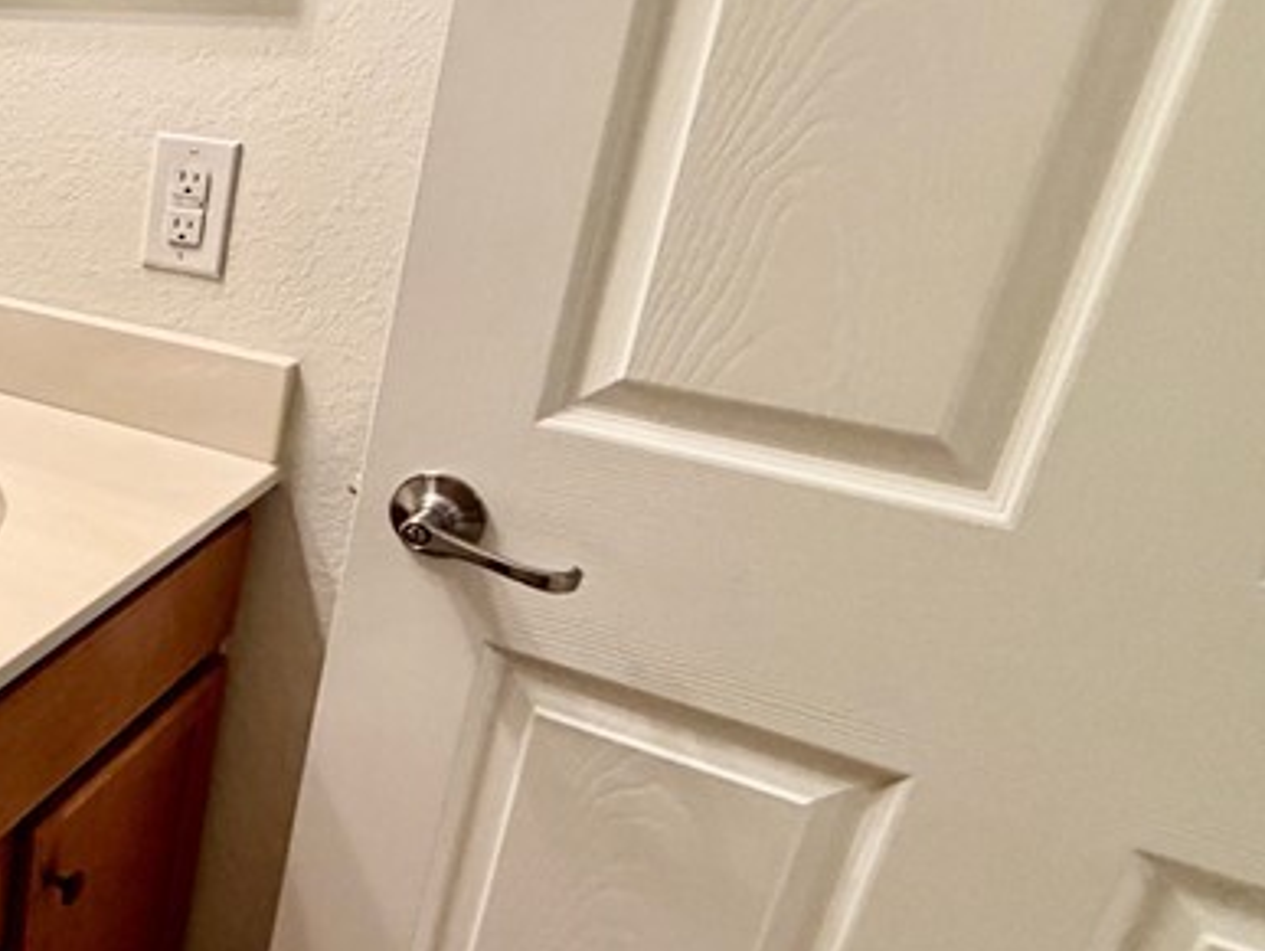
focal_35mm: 37
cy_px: 435
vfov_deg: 38.7
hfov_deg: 37.3
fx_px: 1353
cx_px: -271
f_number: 2.2
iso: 320
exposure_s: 1/120
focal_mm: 2.22
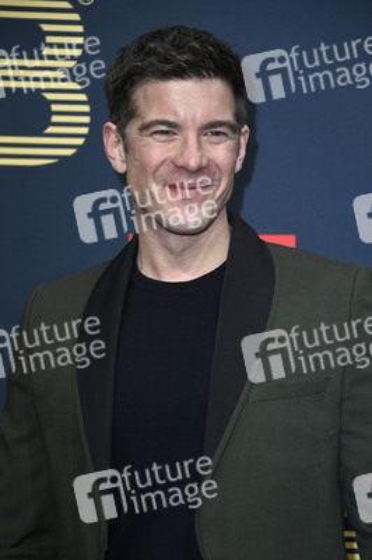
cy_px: 280
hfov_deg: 10.1
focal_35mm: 135
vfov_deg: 15.2
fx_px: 2096
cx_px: 186
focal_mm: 135
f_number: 5.6
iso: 320
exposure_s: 1/250
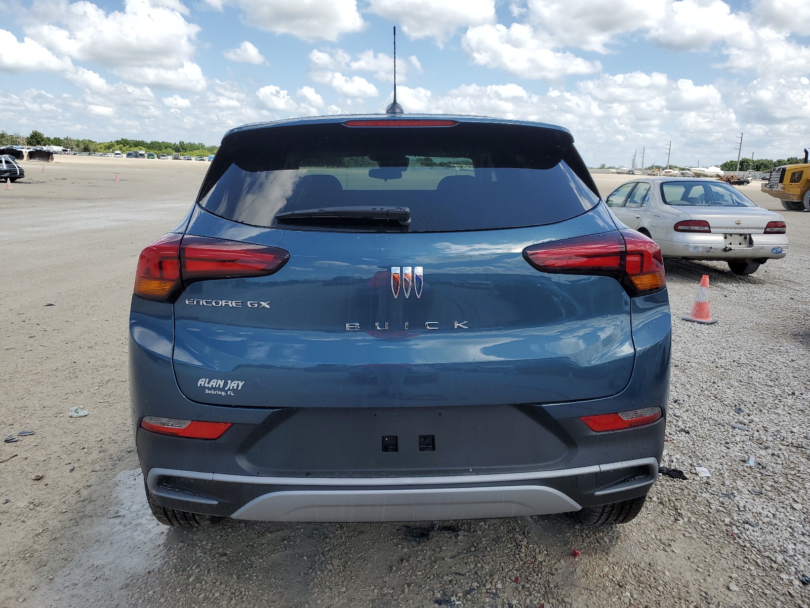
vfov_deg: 53.1
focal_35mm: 26
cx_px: 405
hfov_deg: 67.3
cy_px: 304
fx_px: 608
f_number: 1.5
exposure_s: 1/2500
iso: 50
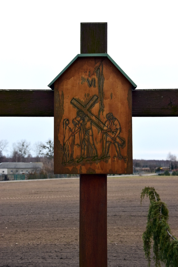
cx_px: 89
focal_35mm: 72
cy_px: 134
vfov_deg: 28.1
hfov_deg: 18.9
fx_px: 533
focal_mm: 48
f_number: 10
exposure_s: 1/250
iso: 400
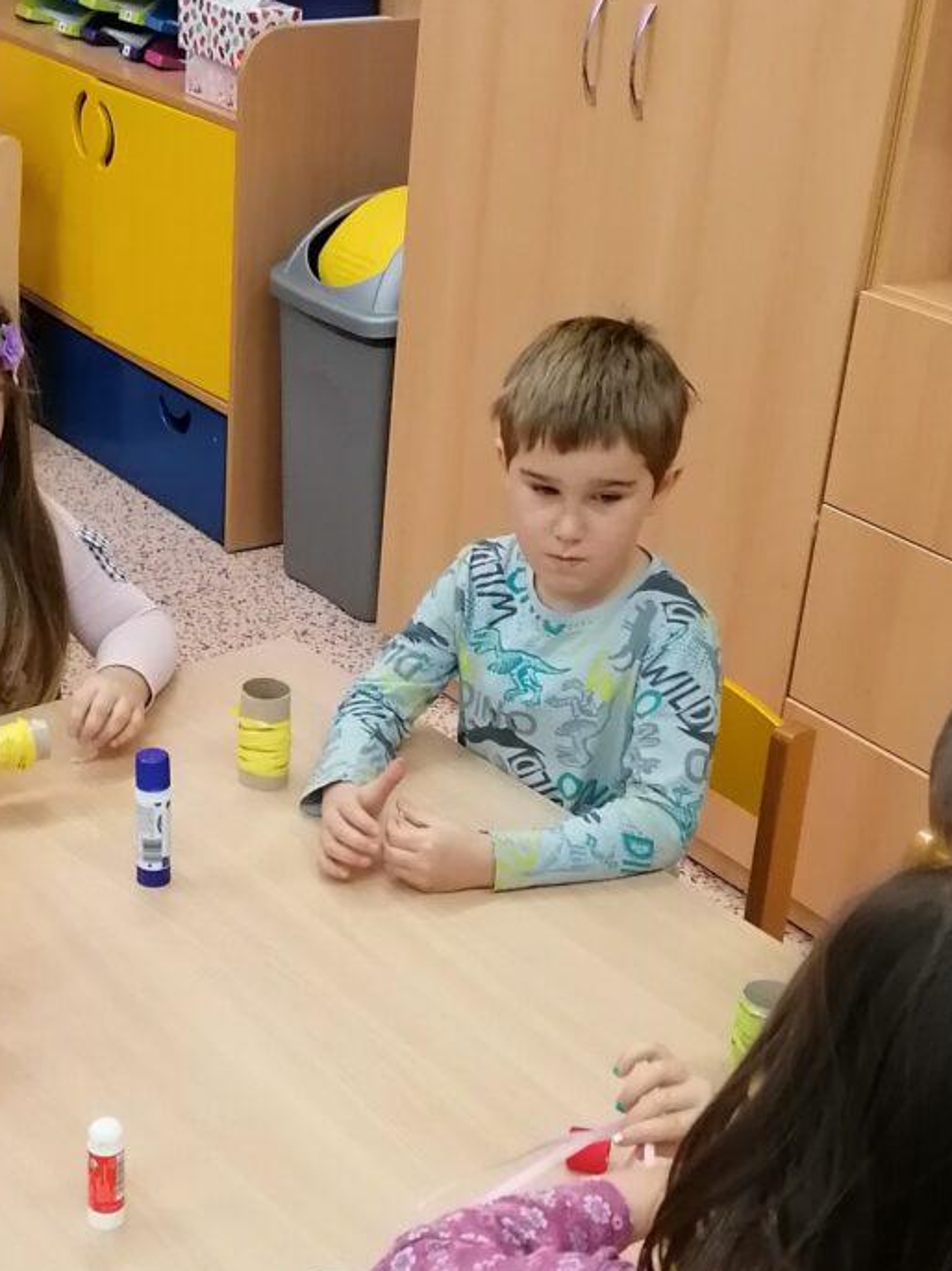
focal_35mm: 63
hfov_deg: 23.1
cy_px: 760
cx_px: 263
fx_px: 2312
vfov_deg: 30.7
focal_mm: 4.75
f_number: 1.8
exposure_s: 1/100
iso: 320
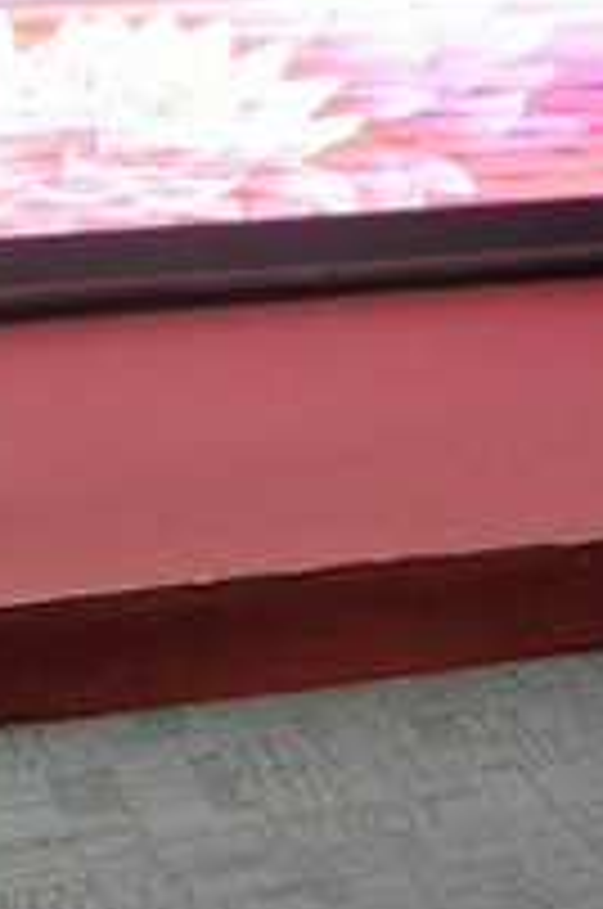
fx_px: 3277
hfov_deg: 10.1
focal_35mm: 130
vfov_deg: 15.5
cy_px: -22
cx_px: 1004
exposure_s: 1/120
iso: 100
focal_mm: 6.67
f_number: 1.9
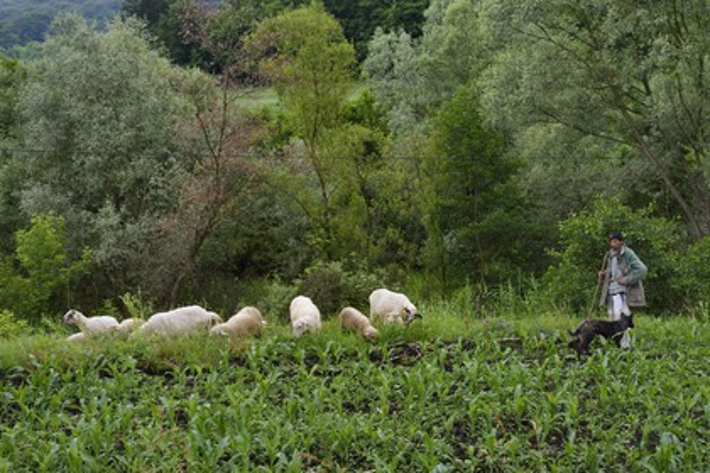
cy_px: 236
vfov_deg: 26.0
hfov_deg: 38.2
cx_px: 355
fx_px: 1025
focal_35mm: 52
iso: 800
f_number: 10
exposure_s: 1/500
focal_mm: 52
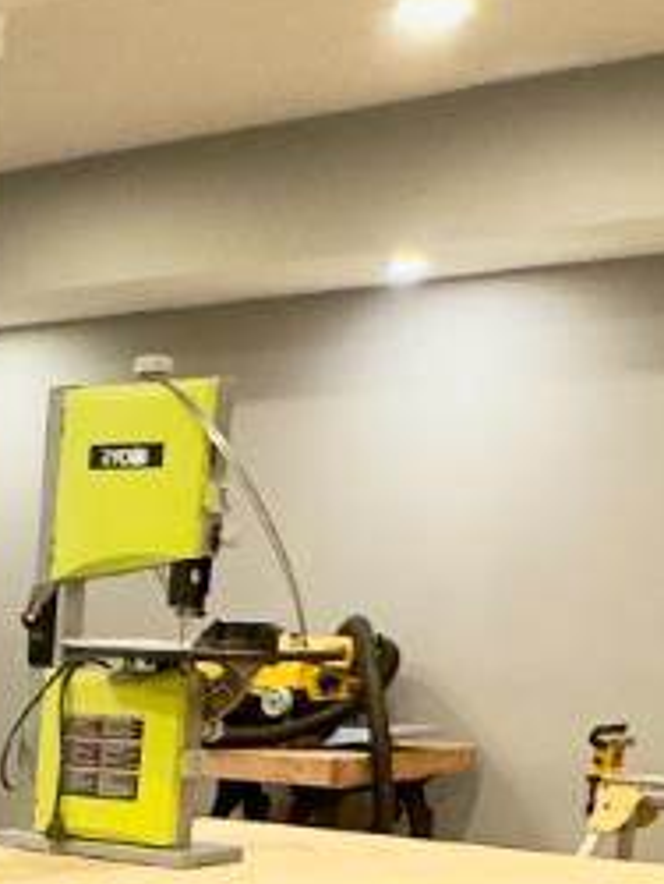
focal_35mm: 84
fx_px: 2145
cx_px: -343
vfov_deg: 19.9
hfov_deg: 16.1
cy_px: 1345
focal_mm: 2.22
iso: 250
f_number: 2.2
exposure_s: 1/60
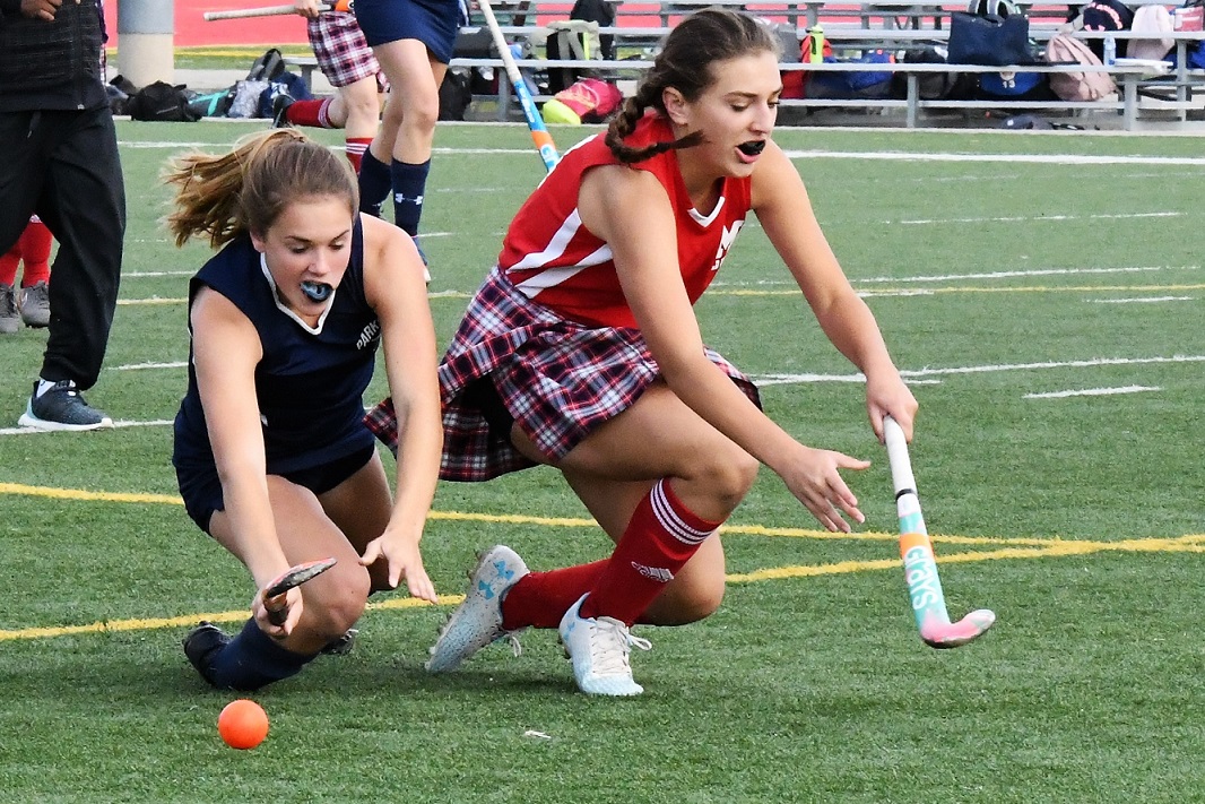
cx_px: 602
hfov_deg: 13.4
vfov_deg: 9.0
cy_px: 402
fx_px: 5122
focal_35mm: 153
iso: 4500
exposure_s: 1/1000
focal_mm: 102
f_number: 16
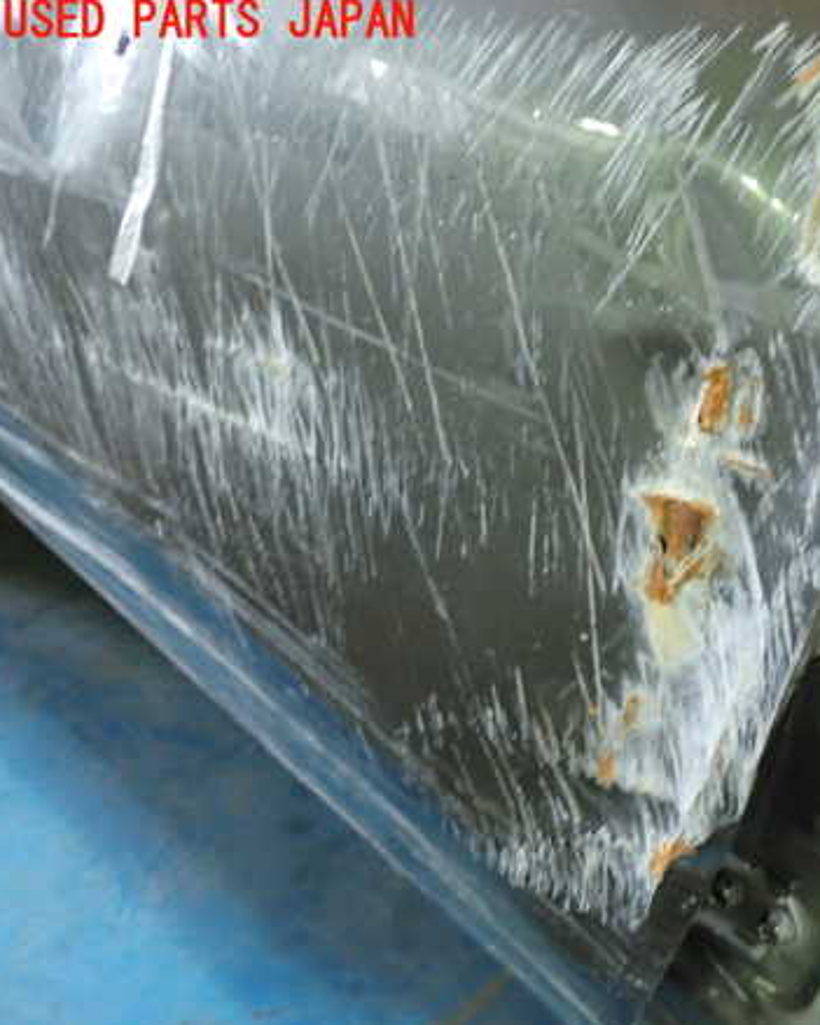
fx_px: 1214
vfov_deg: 45.8
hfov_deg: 35.7
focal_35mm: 40
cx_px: 692
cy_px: 518
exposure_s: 1/30
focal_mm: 5.4
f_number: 2.3
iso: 800
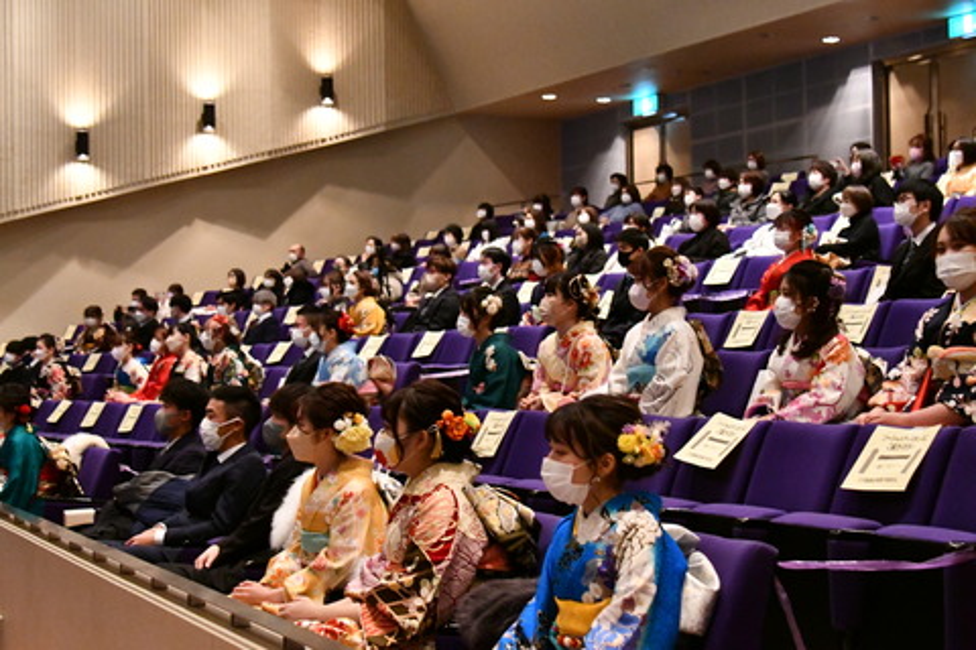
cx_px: 488
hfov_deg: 28.1
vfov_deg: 18.9
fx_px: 1952
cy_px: 325
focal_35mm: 72
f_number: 5.3
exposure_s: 1/40
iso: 12800
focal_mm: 48
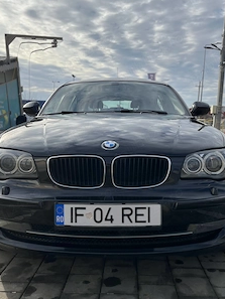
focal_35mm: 35
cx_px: 115
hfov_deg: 40.7
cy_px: 152
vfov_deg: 52.6
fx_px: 303
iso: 50
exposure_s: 1/3876
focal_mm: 5.1
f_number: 1.6
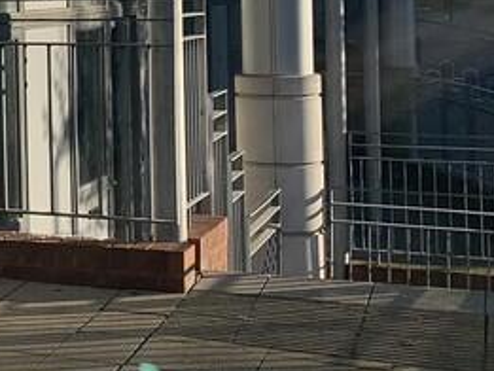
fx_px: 1456
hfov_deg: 16.2
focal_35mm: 102
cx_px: -394
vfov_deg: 14.3
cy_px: -6
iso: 25
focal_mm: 4.25
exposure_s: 1/2611
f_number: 1.8
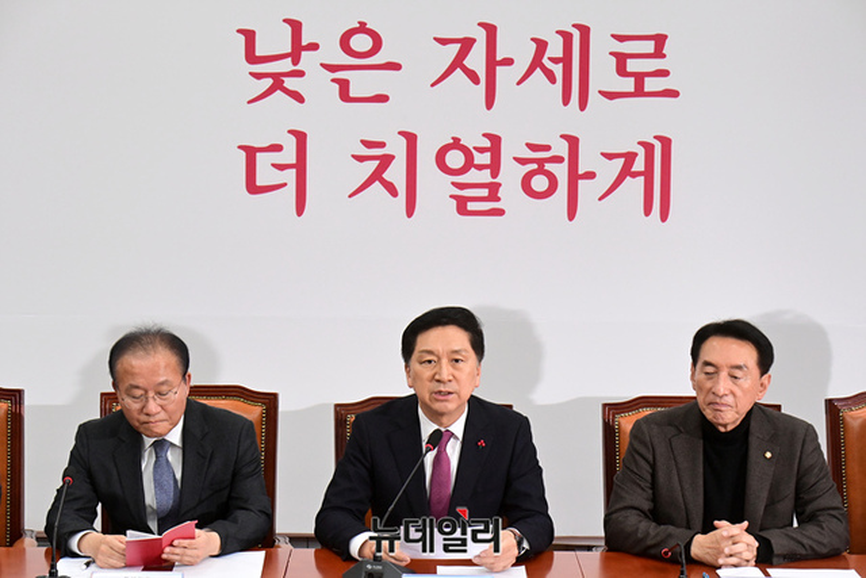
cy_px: 289
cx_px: 433
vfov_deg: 17.1
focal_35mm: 80
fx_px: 1925
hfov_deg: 25.4
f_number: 8
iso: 6400
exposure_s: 1/320
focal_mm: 80
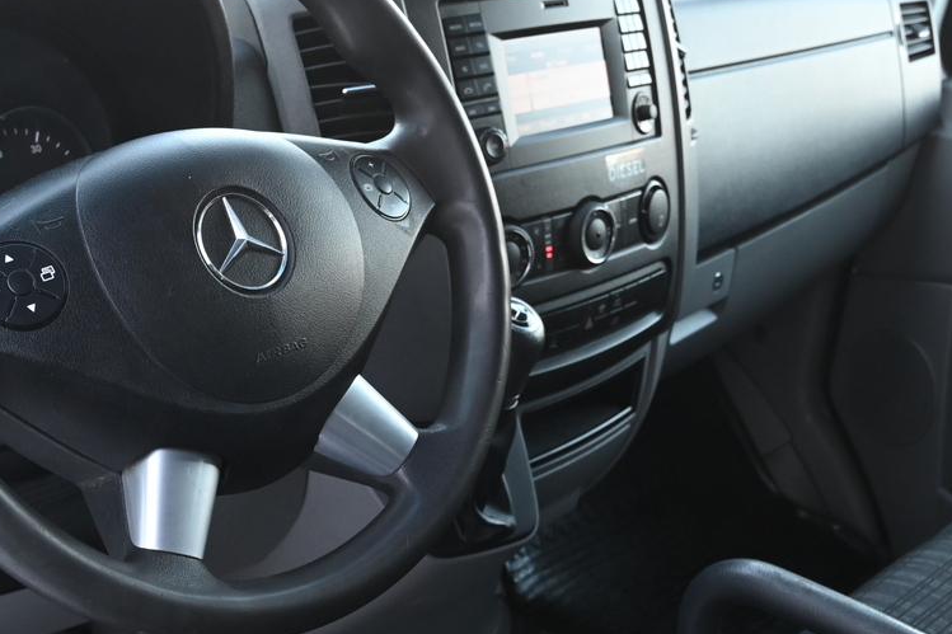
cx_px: 340
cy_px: 408
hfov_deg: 37.9
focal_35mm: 52
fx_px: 1375
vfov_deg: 25.9
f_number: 9
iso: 2000
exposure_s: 1/60
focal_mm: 24
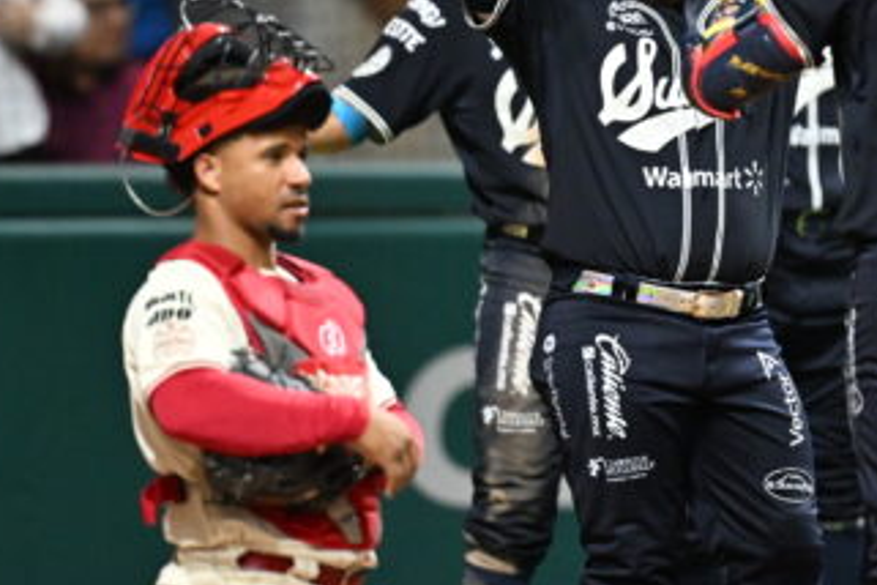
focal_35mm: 998
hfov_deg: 2.1
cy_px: 179
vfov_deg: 1.4
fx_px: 24310
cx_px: 658
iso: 3200
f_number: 2.8
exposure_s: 1/1000
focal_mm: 400
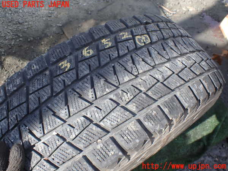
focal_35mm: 30
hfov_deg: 60.0
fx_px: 198
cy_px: 86
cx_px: 114
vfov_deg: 46.8
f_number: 3.2
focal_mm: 5.4
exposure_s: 1/320
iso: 100
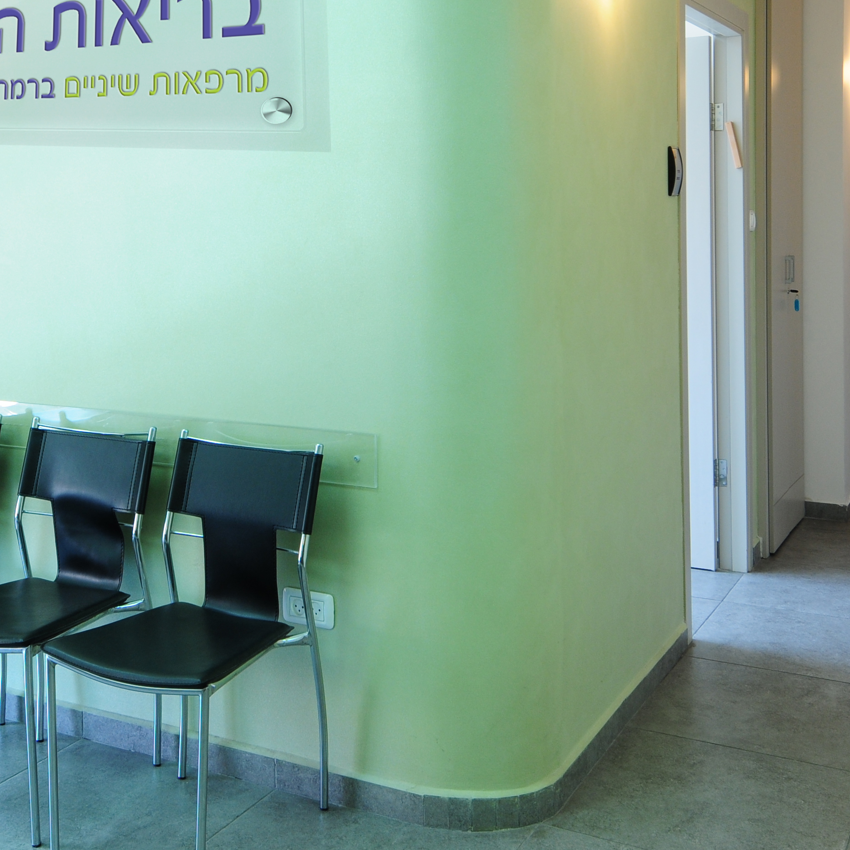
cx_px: 331
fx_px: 1139
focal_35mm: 41
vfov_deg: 40.0
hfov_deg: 40.7
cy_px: 228
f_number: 8
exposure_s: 1/6
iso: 200
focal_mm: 14
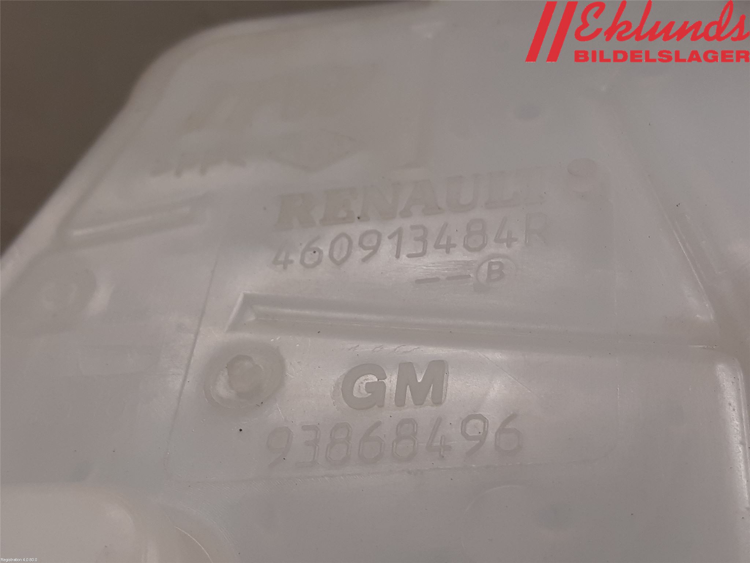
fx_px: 563
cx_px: 375
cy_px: 282
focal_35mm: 26
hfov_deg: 67.3
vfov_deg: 53.1
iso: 40
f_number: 1.7
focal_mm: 3.93
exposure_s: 1/50
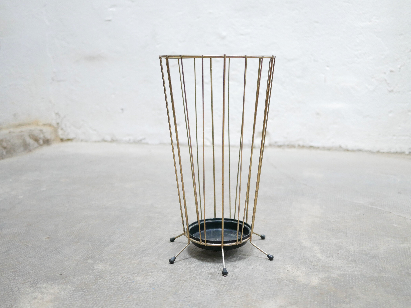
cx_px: 206
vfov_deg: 36.0
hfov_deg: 46.8
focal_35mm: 40
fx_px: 475
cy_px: 154
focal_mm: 20
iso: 1250
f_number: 1.7
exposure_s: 1/60
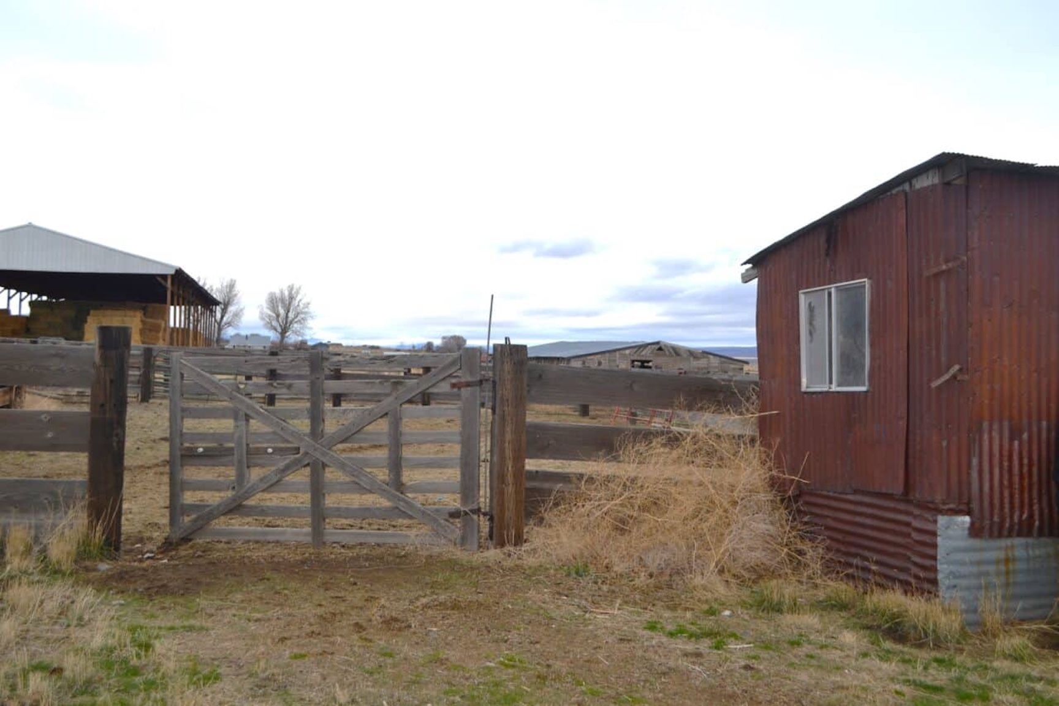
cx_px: 530
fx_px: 971
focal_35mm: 33
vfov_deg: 40.0
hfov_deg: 57.2
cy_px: 353
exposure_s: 1/200
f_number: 5.6
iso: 100
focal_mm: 22
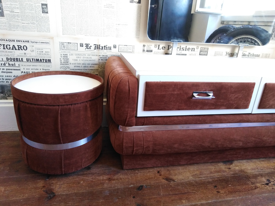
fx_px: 199
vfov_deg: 54.9
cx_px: 138
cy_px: 103
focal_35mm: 25
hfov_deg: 69.4
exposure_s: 1/20
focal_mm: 3.46
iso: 361
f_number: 2.2
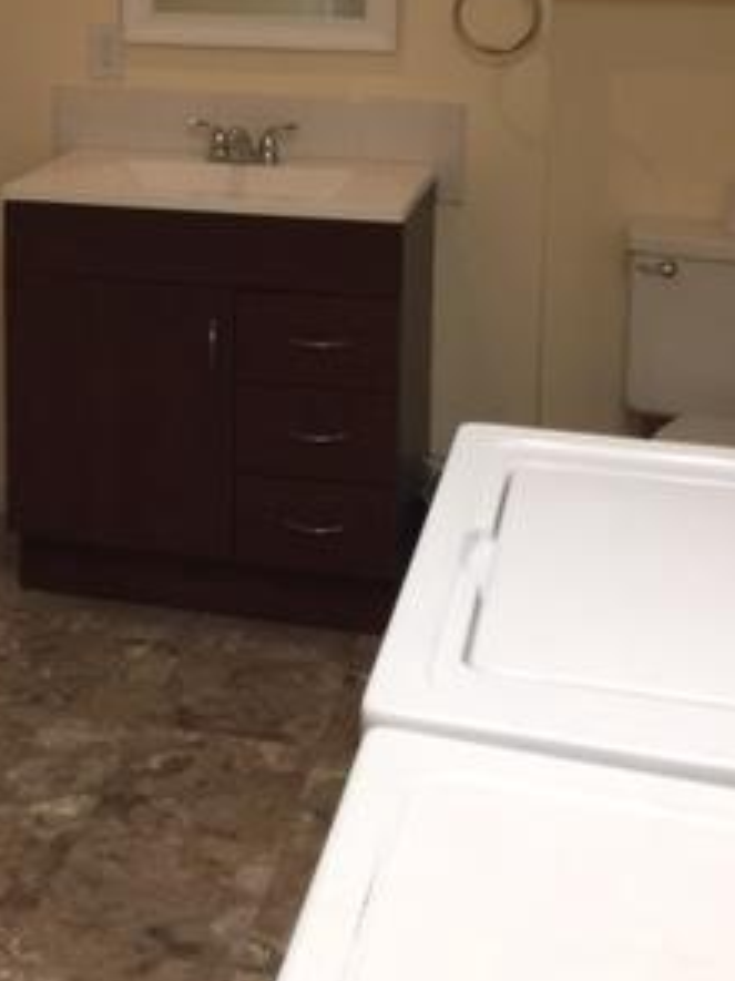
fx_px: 1785
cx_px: 76
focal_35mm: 63
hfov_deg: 22.7
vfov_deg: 29.7
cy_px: 130
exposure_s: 1/30
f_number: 2.2
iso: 32
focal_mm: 4.15
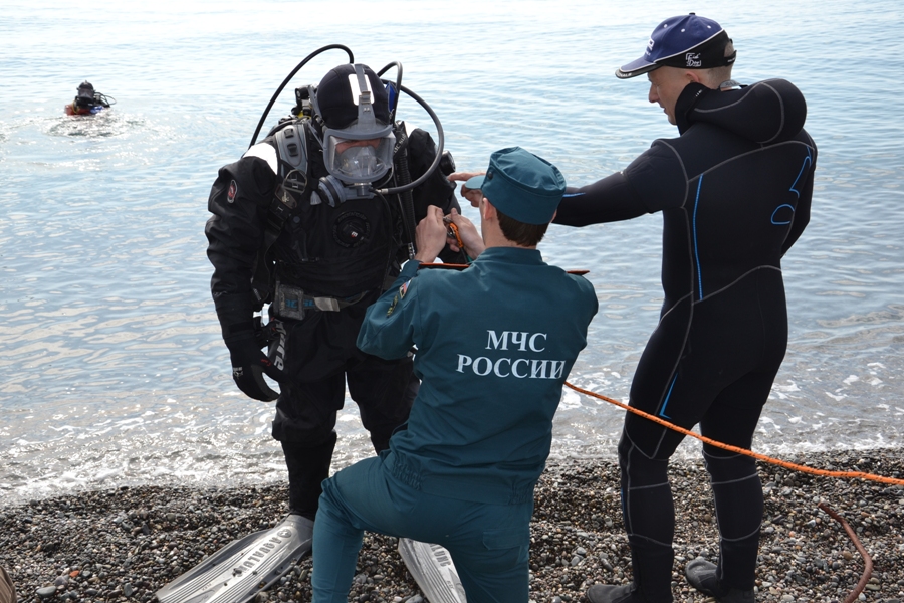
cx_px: 452
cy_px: 302
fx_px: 1130
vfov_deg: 29.9
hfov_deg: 43.6
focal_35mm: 45
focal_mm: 30
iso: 100
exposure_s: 1/200
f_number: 8
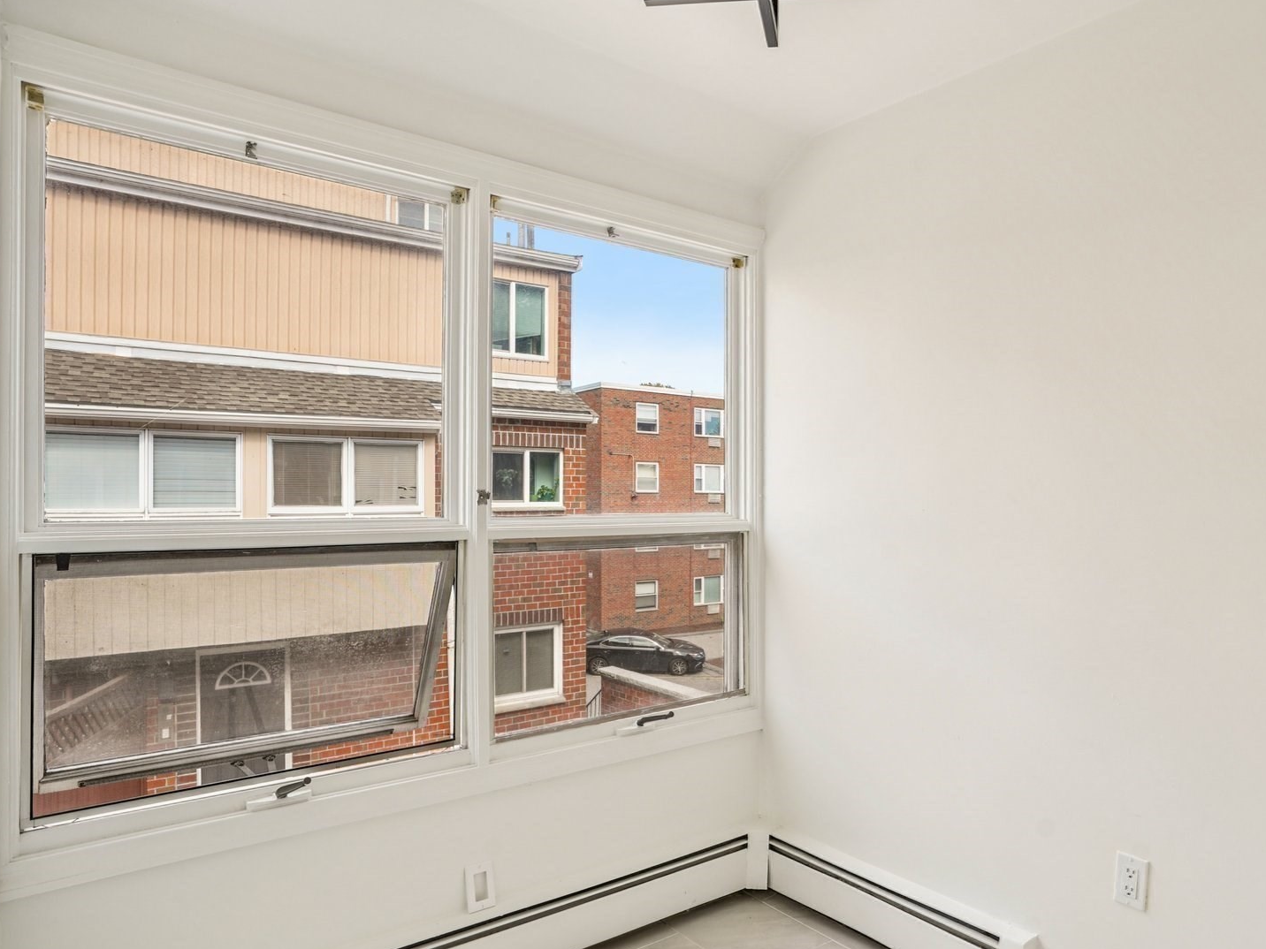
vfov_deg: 60.9
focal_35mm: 22
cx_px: 781
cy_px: 524
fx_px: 805
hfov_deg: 75.2
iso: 100
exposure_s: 1/60
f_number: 8
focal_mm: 16
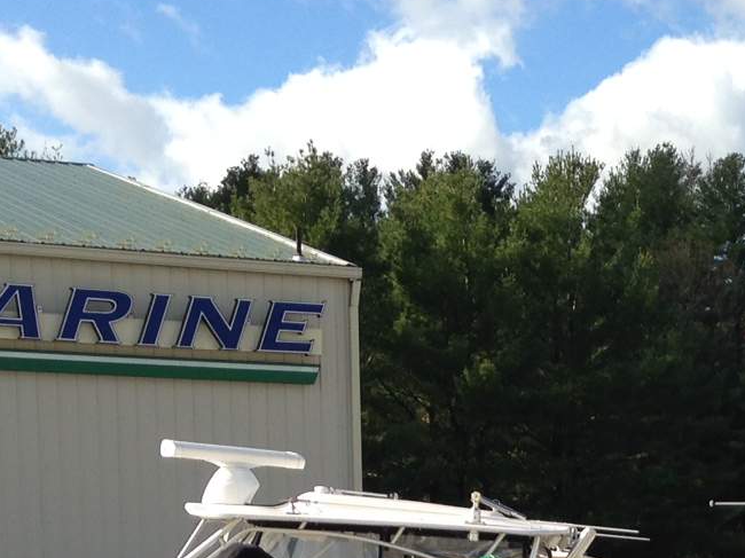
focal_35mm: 104
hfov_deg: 18.7
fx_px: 2237
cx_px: 622
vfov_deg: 13.5
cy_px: 789
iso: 50
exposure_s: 1/1004
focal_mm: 4.12
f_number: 2.4
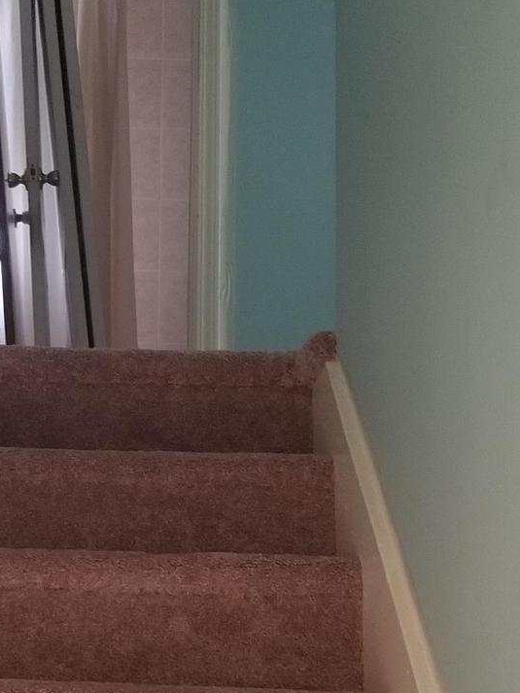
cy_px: 542
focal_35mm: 56
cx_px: 84
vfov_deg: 33.5
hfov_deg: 25.5
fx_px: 1121
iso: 320
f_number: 1.7
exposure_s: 1/10
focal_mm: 4.25
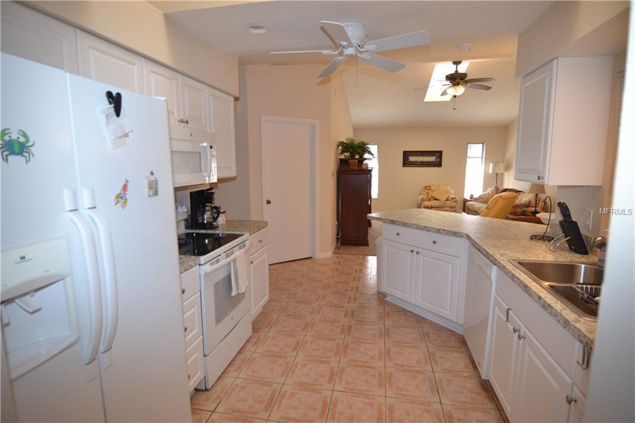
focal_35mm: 18
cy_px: 212
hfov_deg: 90.0
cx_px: 318
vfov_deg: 67.3
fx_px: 317
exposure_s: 1/60
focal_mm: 12
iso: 400
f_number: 4
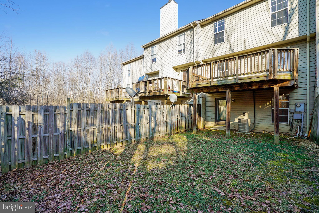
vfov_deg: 73.8
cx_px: 160
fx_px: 142
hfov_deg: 96.7
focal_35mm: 16
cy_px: 106
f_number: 5.6
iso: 100
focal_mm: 16
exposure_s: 1/125
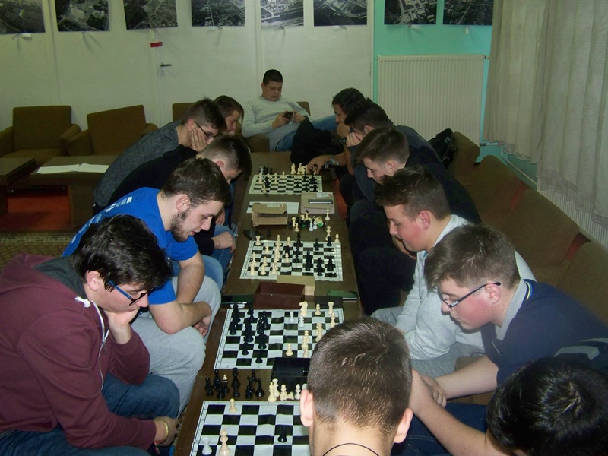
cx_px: 304
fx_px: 667
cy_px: 228
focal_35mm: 38
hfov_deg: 49.0
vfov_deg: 37.7
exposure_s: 1/30
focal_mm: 6.3
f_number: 2.8
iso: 200
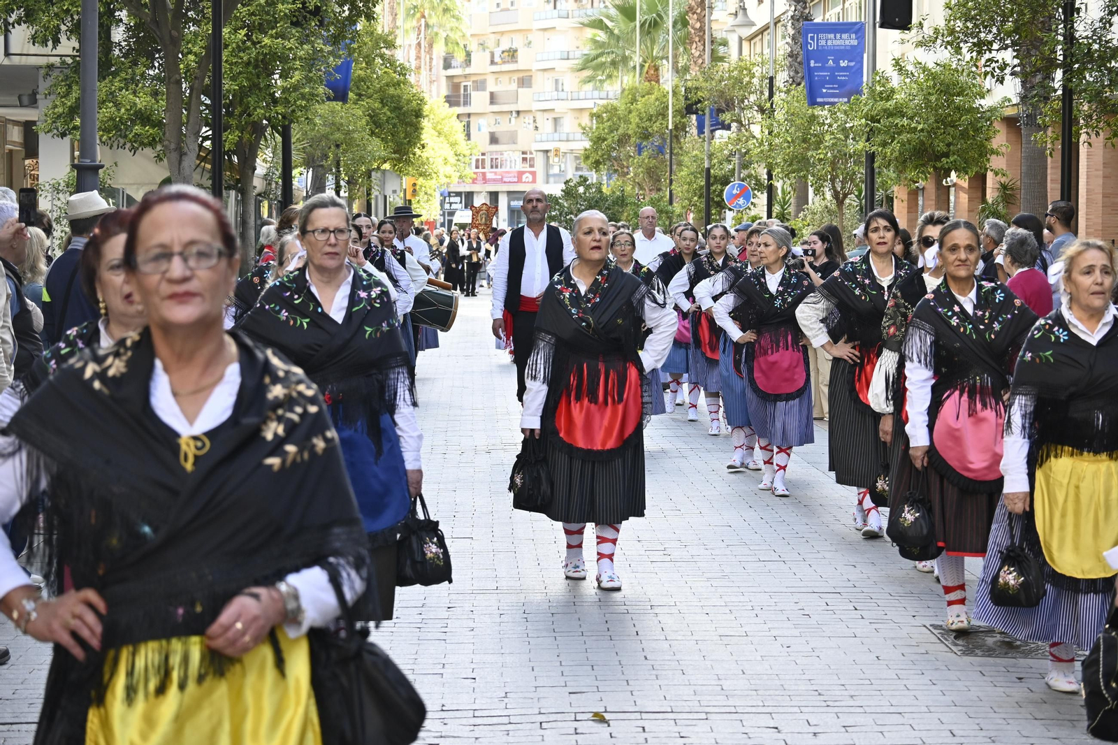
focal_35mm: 86
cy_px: 372
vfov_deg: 16.0
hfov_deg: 23.8
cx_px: 559
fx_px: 2655
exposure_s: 1/320
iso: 640
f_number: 5.6
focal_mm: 57
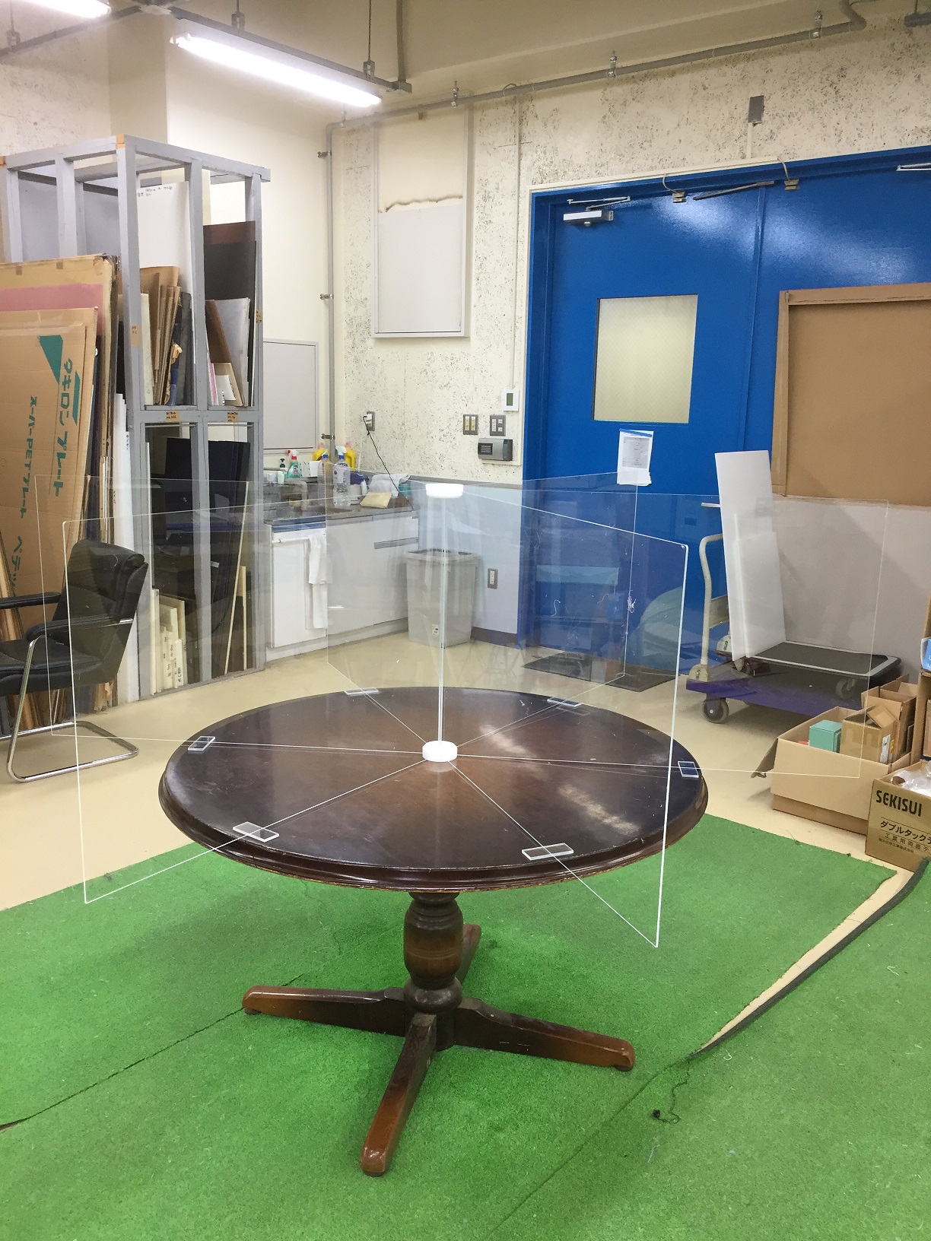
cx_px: 466
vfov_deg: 61.7
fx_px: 1040
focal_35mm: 29
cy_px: 620
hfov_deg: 48.2
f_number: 2.2
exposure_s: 1/30
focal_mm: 4.15
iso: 40
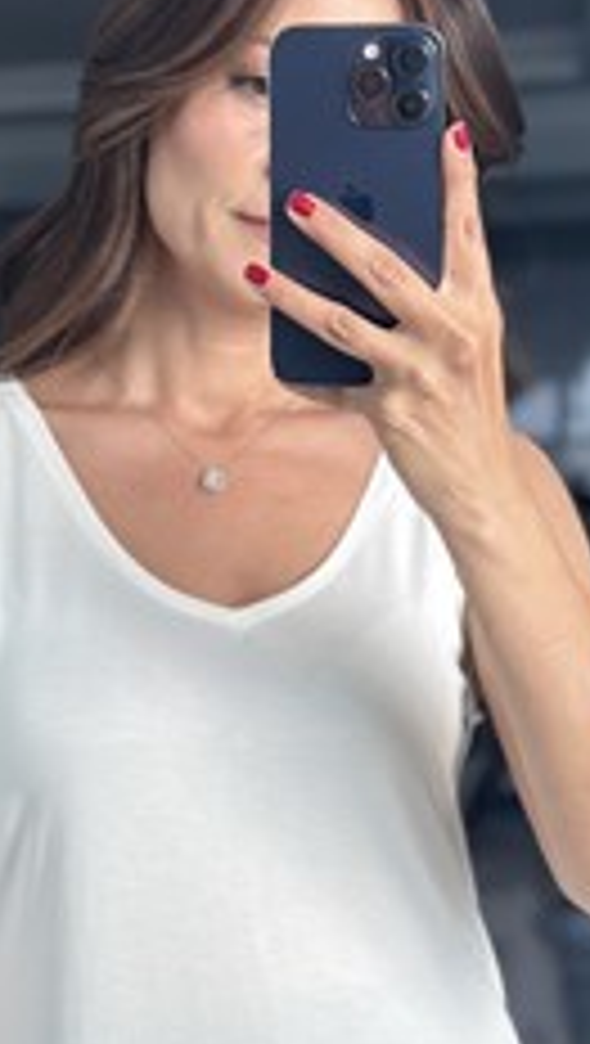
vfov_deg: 18.7
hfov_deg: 10.7
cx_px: 198
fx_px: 3161
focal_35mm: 114
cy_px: 724
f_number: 1.78
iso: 80
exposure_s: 1/219
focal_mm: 6.86
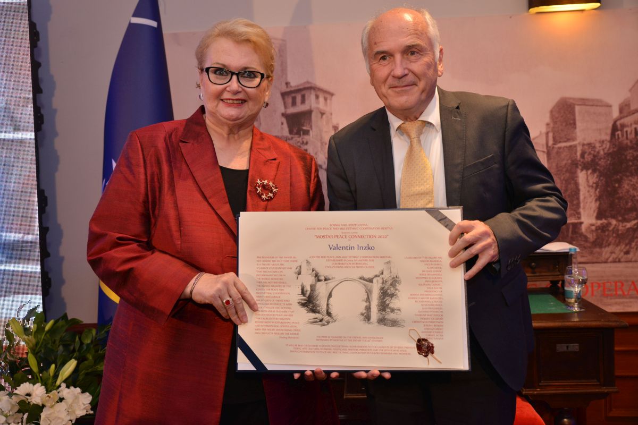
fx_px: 620
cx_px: 319
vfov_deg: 37.9
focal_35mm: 35
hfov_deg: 54.4
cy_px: 212
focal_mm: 35
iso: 1000
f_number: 5.6
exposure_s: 1/100
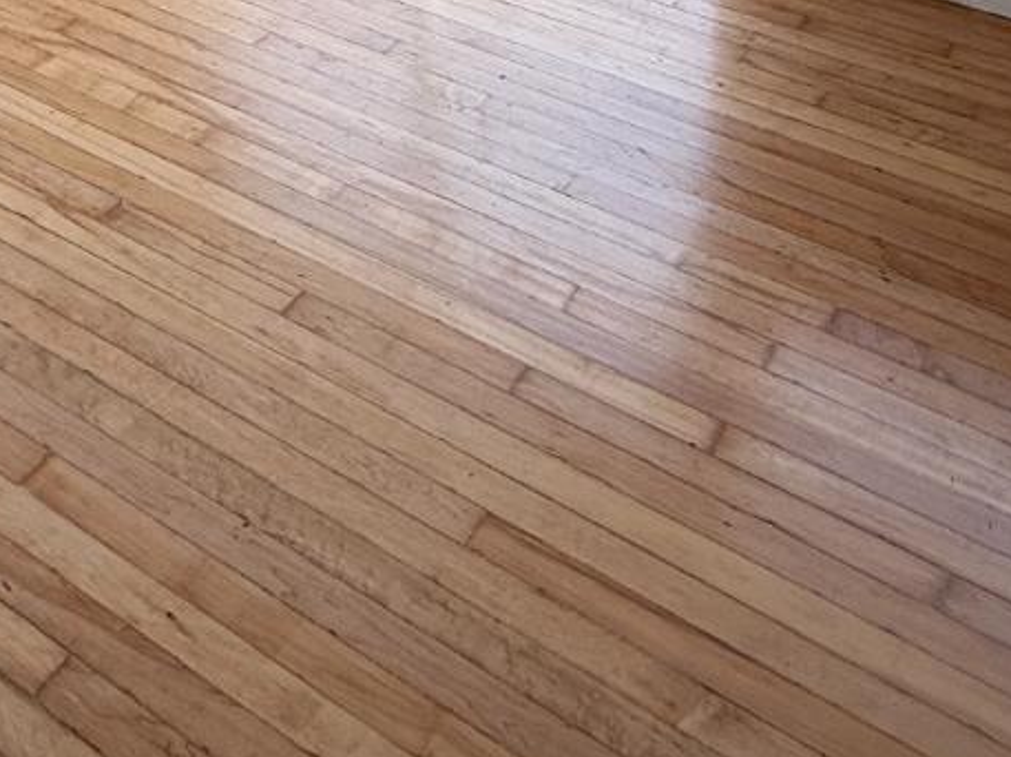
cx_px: 502
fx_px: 1342
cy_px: -315
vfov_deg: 25.4
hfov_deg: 41.3
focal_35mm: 46
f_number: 2.2
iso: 50
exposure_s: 1/220
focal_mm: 2.22
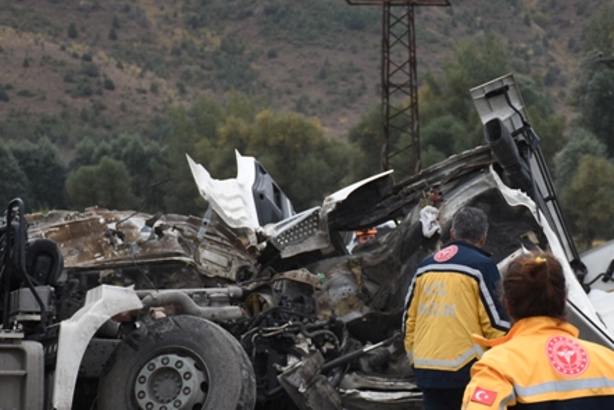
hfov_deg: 9.5
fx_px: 3702
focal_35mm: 217
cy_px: 318
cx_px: 401
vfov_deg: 6.3
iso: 200
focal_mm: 80
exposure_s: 1/250
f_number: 5.3
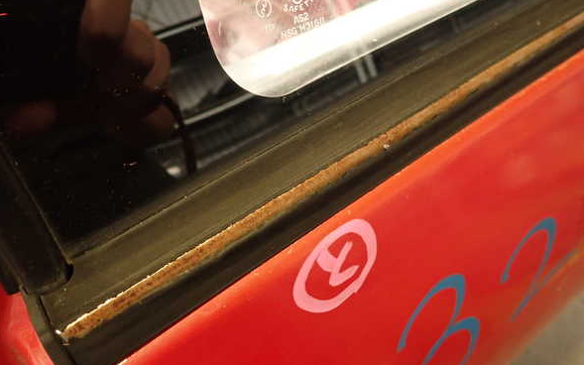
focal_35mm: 27
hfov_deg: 68.4
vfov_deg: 46.0
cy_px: 196
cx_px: 293
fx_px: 430
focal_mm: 4.5
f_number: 2
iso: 320
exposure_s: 1/30
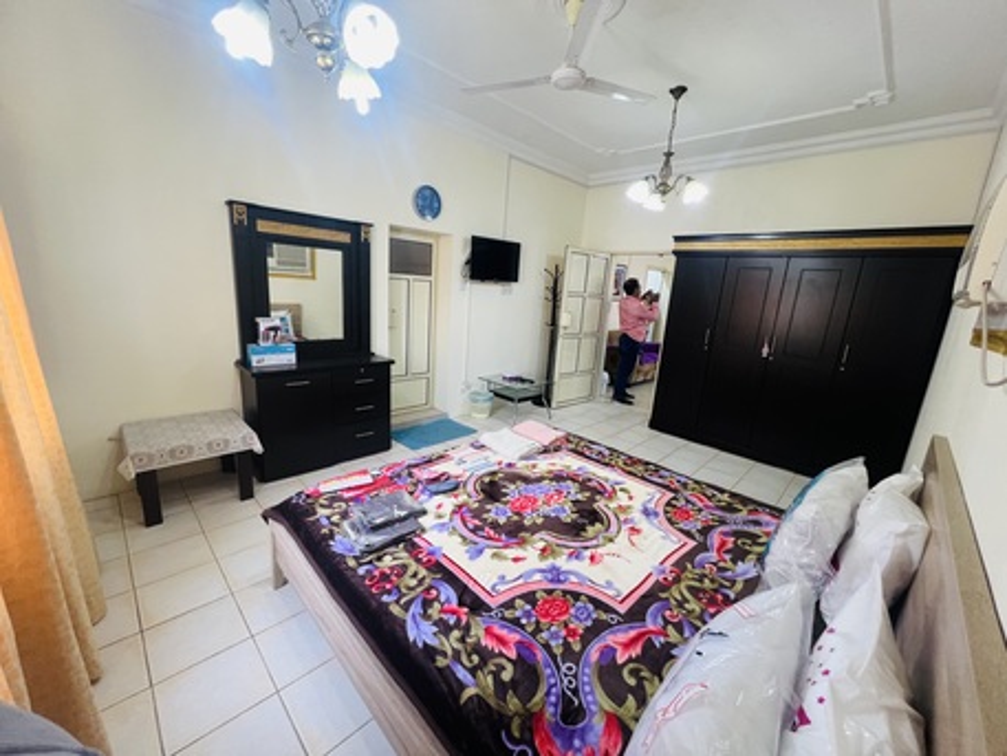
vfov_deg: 89.9
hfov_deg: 106.2
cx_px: 504
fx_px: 378
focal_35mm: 13
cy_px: 378
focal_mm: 1.57
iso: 160
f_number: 1.8
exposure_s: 1/50
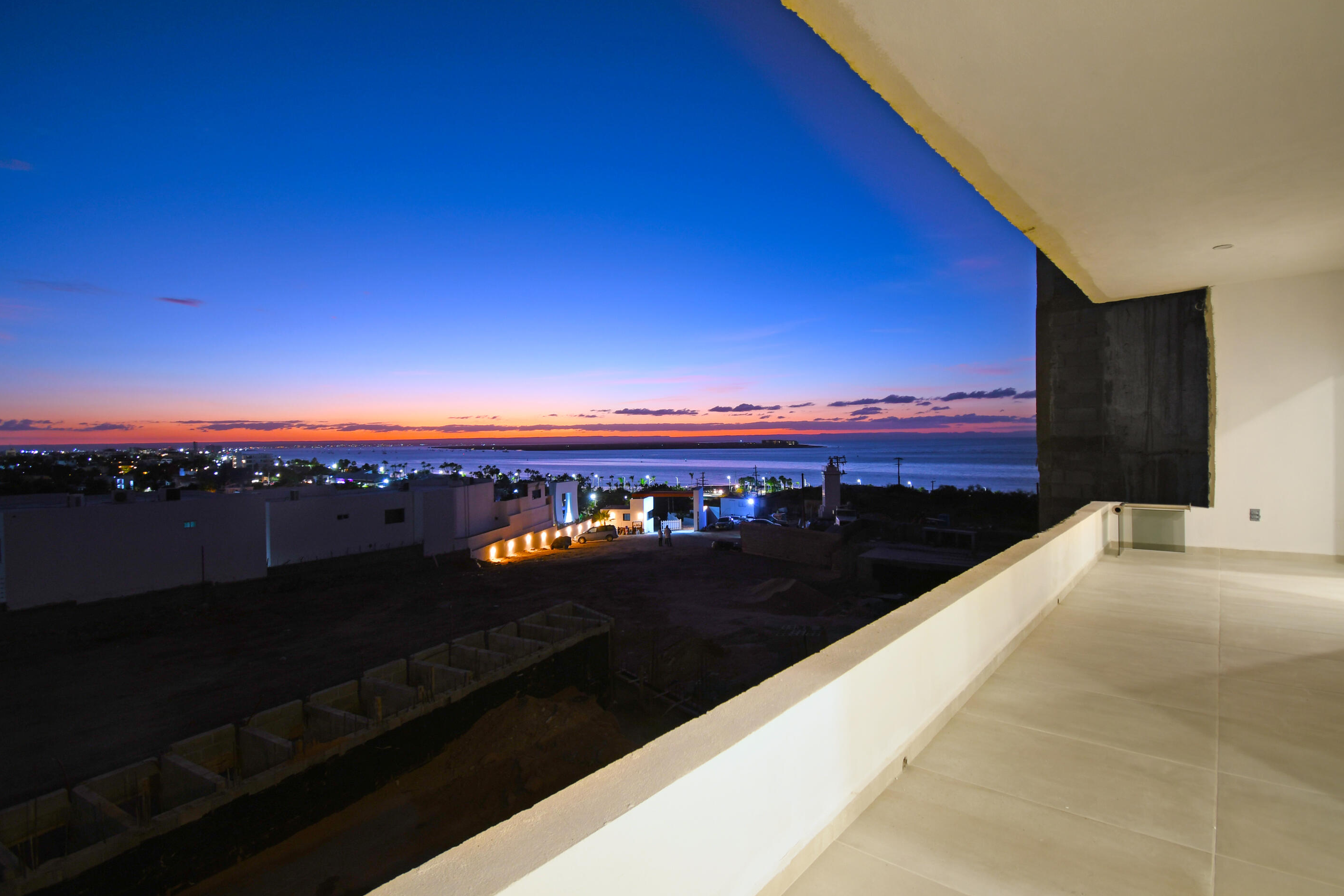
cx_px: 688
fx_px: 597
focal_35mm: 16
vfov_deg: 73.7
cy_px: 445
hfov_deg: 96.7
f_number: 4.5
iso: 200
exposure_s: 1
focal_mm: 10
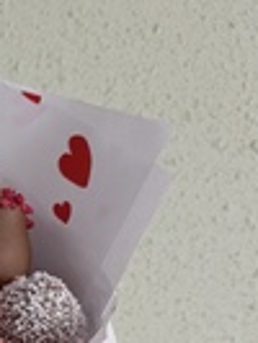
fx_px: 893
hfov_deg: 14.8
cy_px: 371
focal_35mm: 90
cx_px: -173
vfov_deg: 20.8
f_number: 1.69
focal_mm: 4.76
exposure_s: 1/100
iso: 227
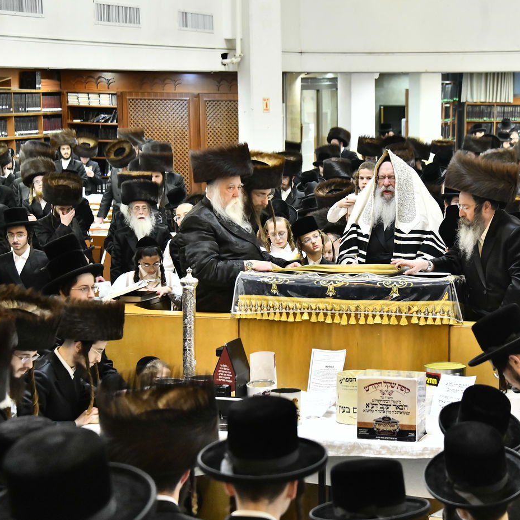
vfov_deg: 17.4
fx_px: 1700
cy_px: 260
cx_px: 351
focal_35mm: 100
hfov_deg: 17.3
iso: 4000
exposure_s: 1/125
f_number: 5.6
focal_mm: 78
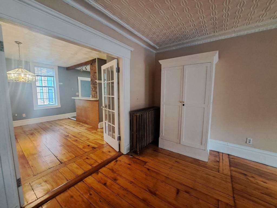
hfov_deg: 106.2
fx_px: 104
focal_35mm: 13
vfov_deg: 89.9
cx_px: 138
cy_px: 104
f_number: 2.2
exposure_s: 1/30
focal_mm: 1.74
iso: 200
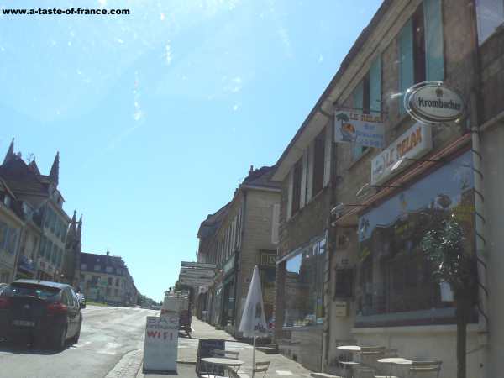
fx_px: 524
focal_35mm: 36
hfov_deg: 51.4
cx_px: 252
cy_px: 189
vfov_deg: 39.7
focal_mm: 6
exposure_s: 1/400
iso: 80
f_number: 7.1
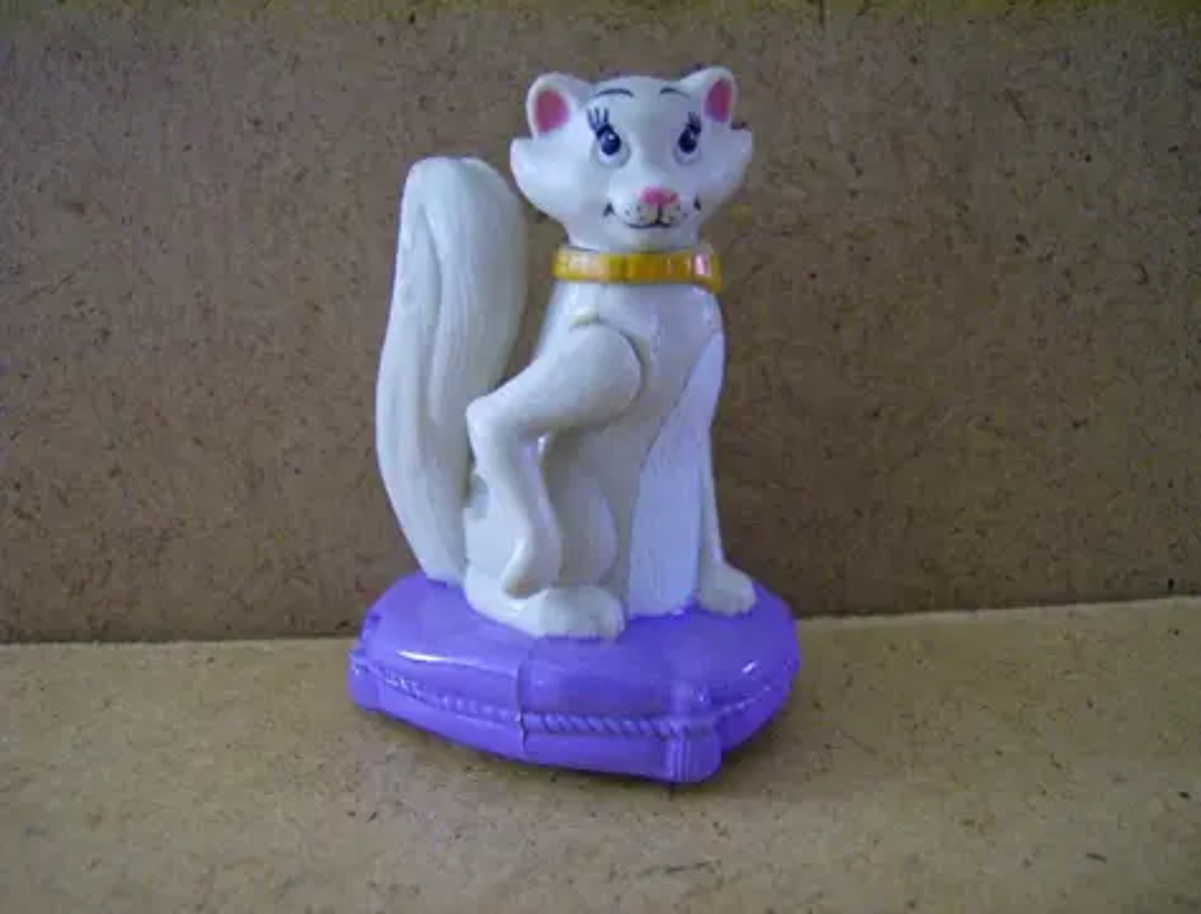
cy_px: 457
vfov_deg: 40.0
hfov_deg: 51.1
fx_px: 1256
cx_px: 600
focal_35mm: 36
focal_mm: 6
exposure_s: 1/25.5
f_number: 2.8
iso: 200
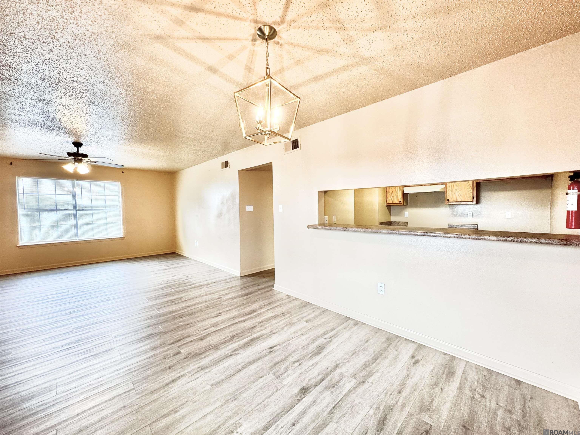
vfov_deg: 85.7
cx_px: 290
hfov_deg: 102.1
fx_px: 235
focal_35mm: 14
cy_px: 218
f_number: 2.2
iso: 200
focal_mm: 2.22
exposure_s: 1/60
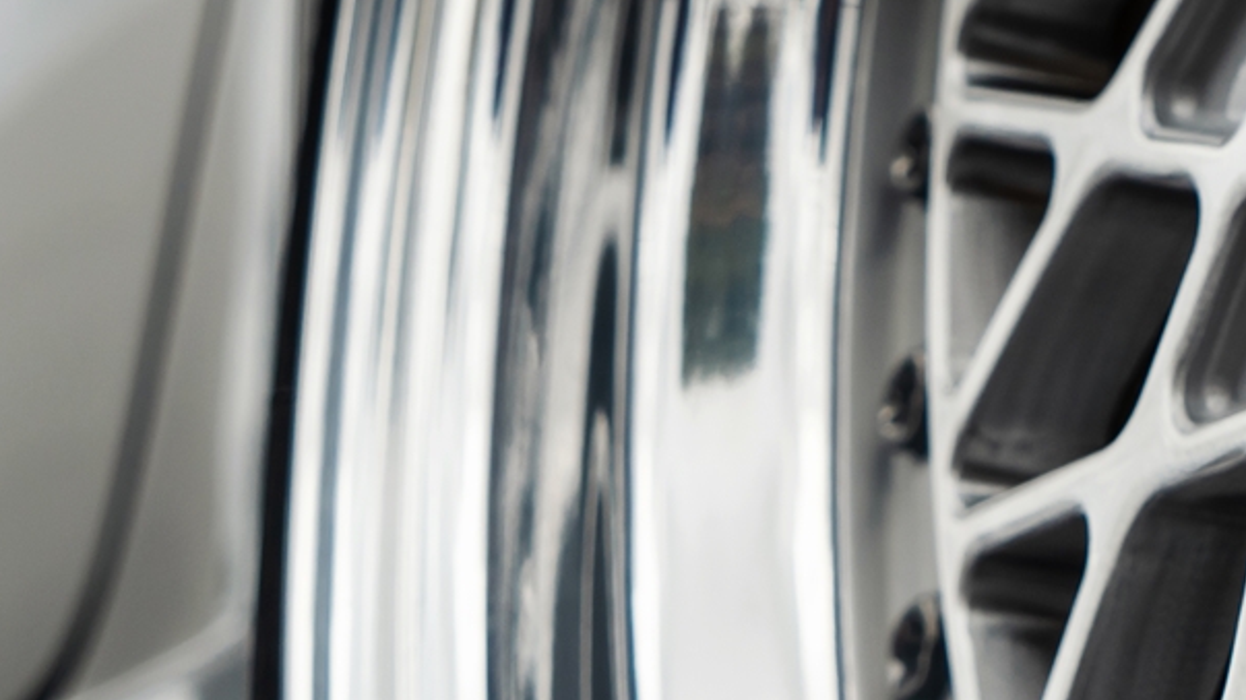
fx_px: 4625
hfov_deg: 14.4
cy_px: -279
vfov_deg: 8.5
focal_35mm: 140
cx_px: 1816
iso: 200
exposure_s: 1/800
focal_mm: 42
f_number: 6.3
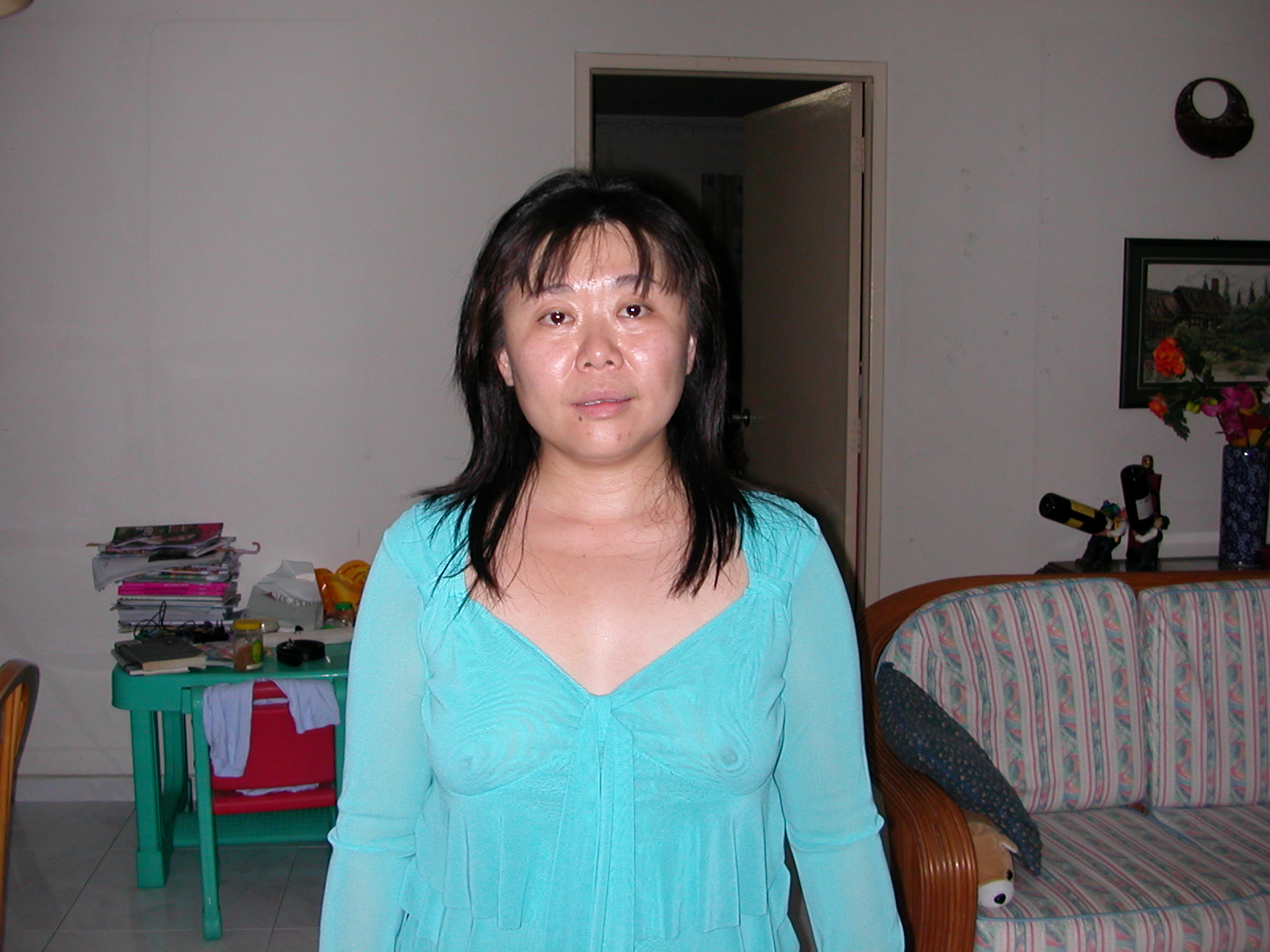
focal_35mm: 37
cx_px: 635
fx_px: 1357
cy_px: 476
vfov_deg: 38.7
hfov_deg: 50.1
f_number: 2.7
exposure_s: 1/59.9
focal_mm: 5.6
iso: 100
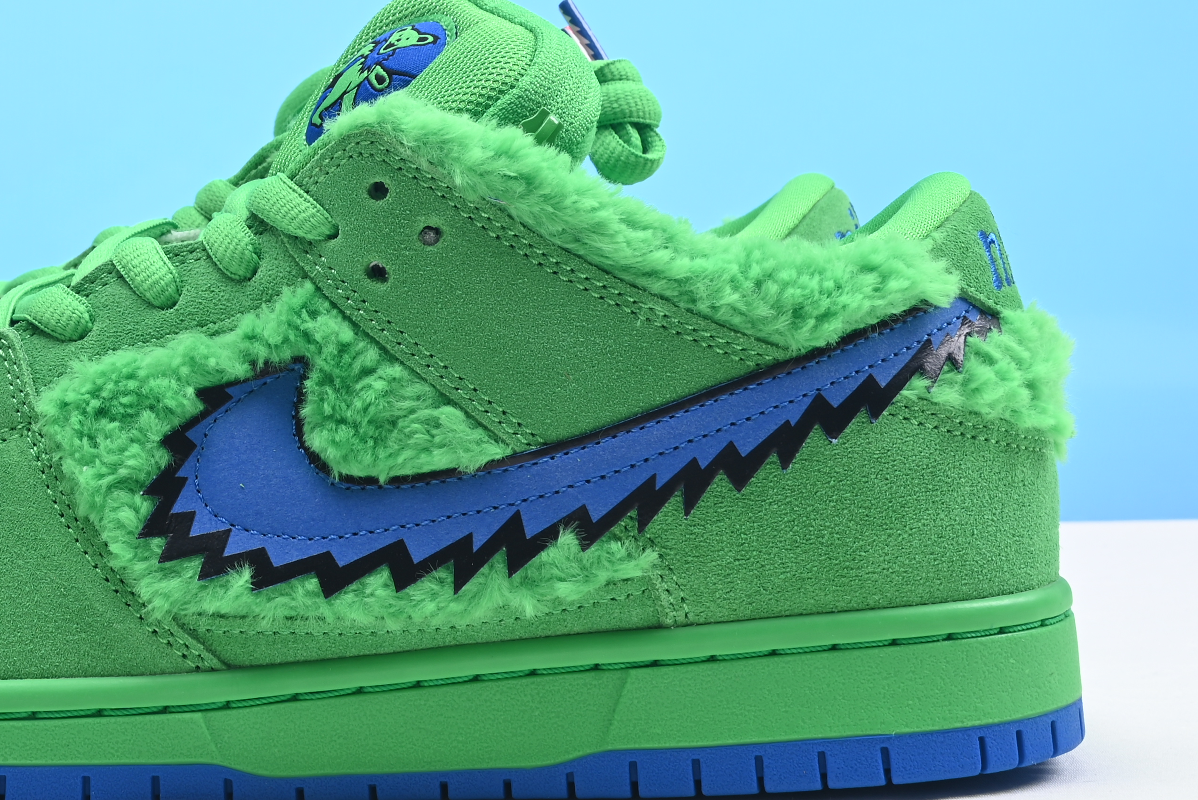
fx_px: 3462
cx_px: 102
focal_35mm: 104
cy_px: -60
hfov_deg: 19.3
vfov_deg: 13.0
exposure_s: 1/2
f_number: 16
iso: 100
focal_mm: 44
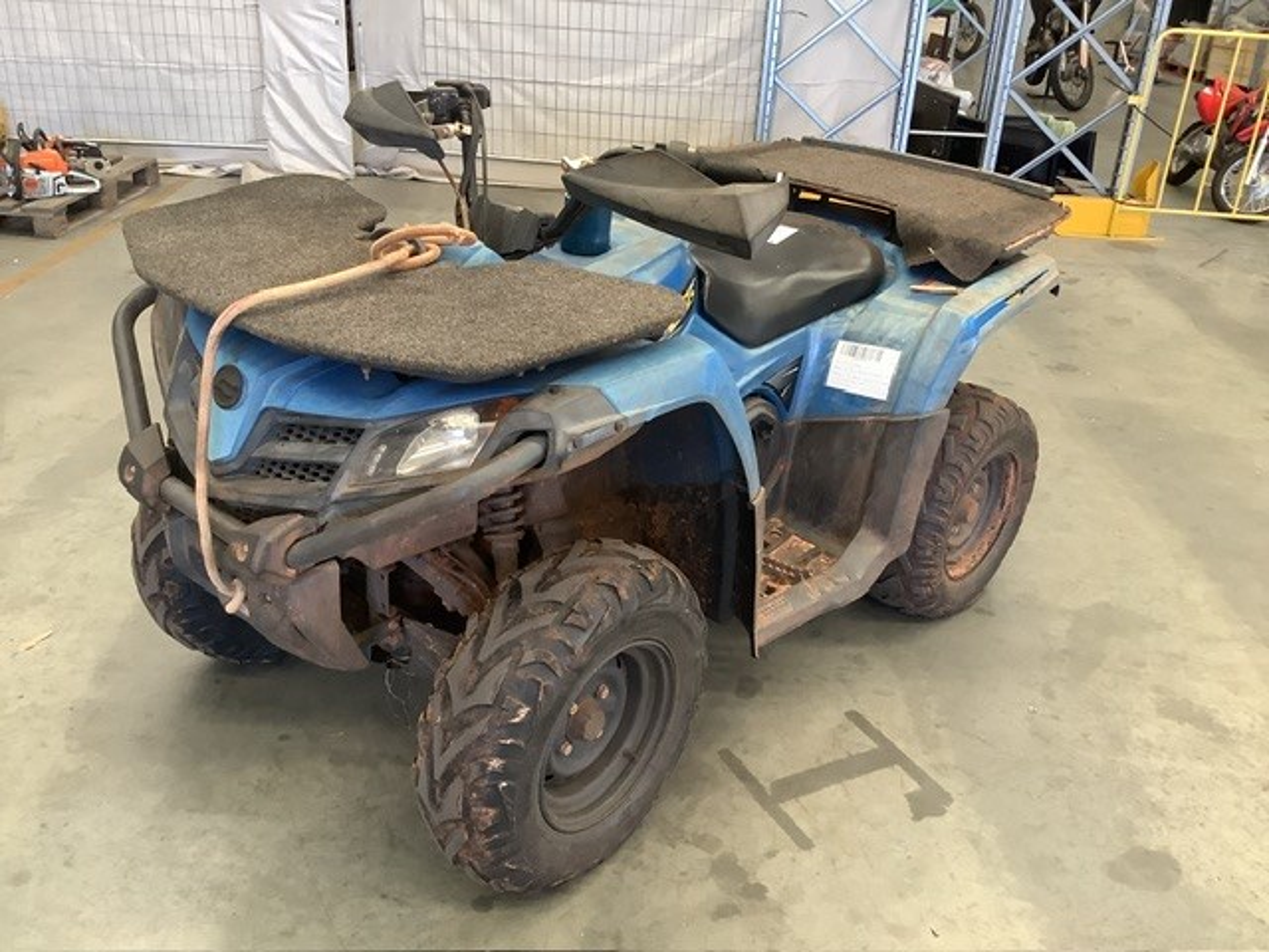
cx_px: 634
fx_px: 1136
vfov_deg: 45.4
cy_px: 476
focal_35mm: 31
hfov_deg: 58.4
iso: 200
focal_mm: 3.3
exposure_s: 1/60
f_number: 2.4
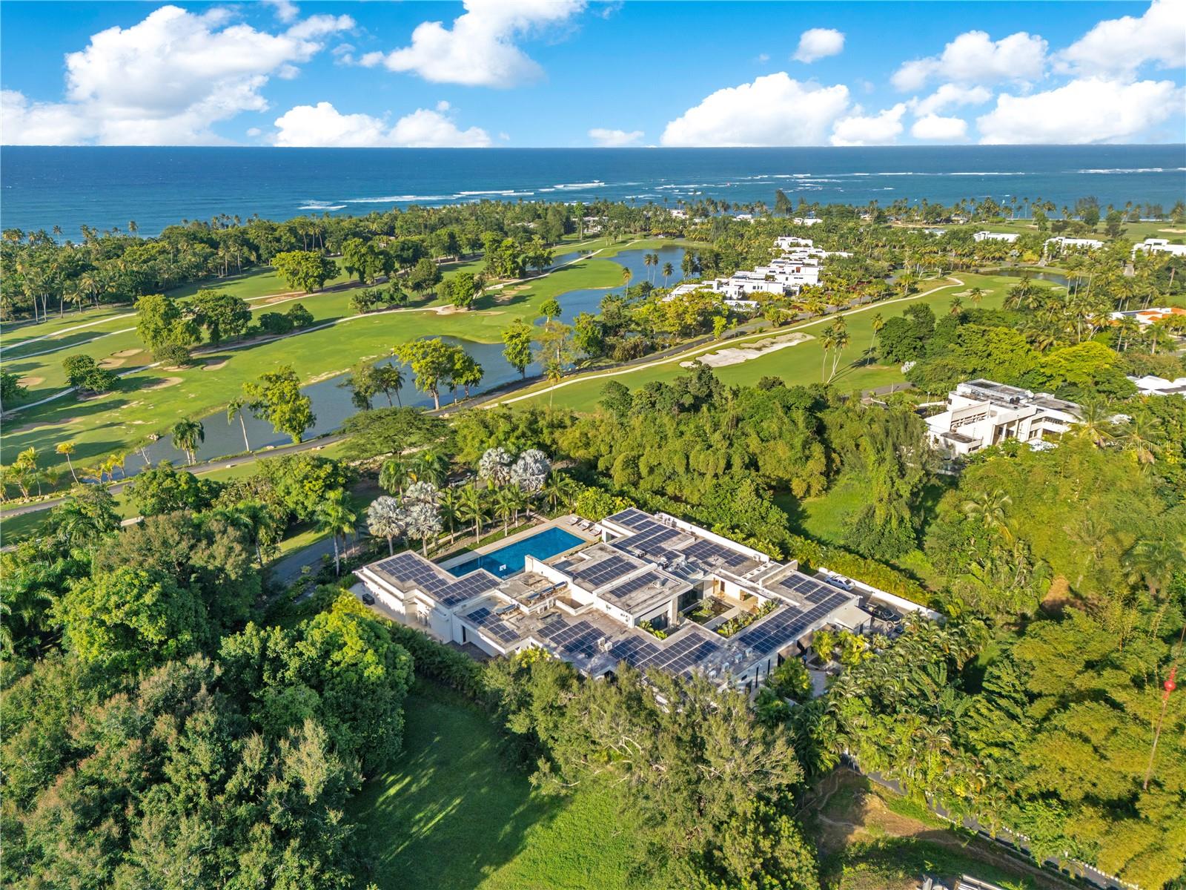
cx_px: 593
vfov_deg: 56.8
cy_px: 445
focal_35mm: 24
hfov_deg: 71.6
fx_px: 822
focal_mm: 6.72
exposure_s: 1/2000
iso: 120
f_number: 1.7
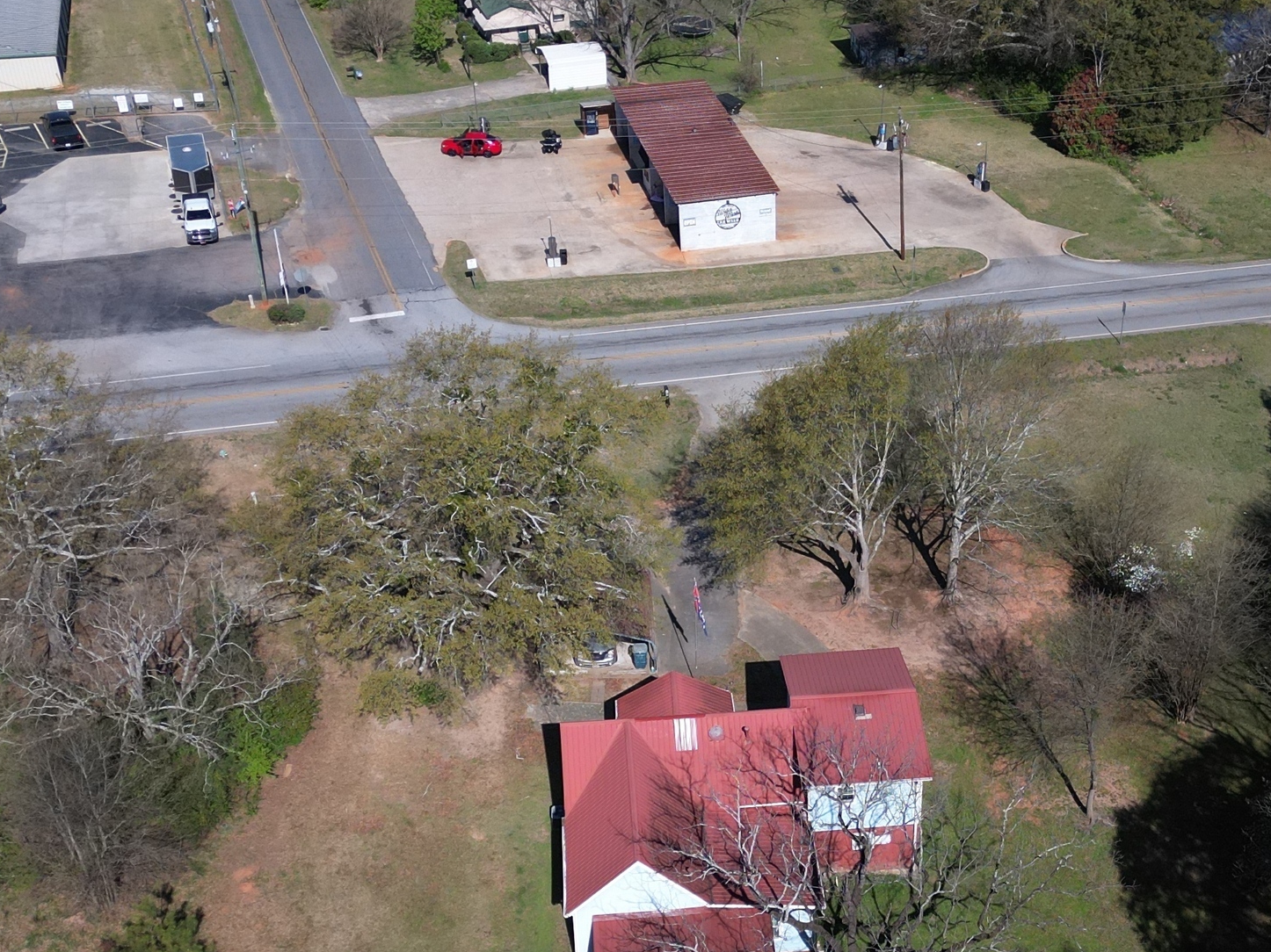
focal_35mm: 51
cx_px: 780
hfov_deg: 37.3
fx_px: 1872
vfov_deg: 28.3
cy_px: 650
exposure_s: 1/100
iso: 200
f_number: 1.7
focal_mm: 6.72
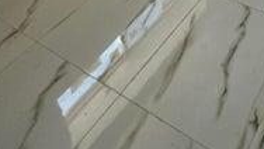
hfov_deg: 34.8
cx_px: 284
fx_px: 364
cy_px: -186
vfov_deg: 15.6
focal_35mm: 52
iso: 160
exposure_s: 1/99
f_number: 2.2
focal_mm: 2.22
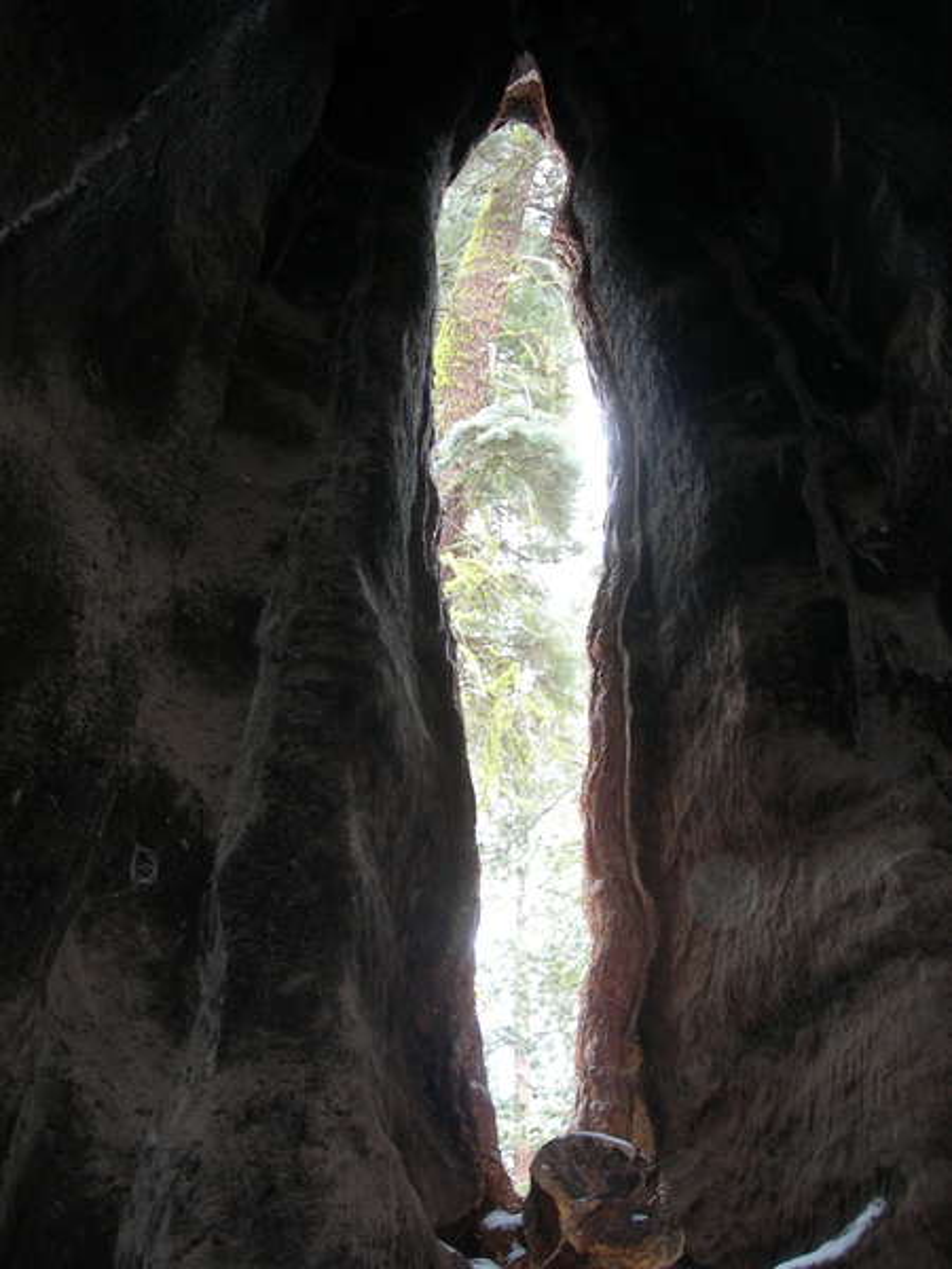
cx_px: 476
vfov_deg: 49.0
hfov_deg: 37.7
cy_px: 634
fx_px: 1393
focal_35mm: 38
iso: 52
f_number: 2.8
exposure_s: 1/30
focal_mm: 7.8
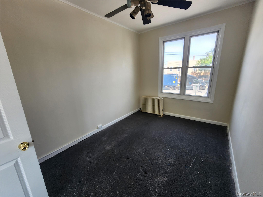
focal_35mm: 13
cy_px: 98
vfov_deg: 89.9
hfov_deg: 106.2
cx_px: 132
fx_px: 99
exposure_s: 1/120
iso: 80
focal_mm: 2.2
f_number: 2.2
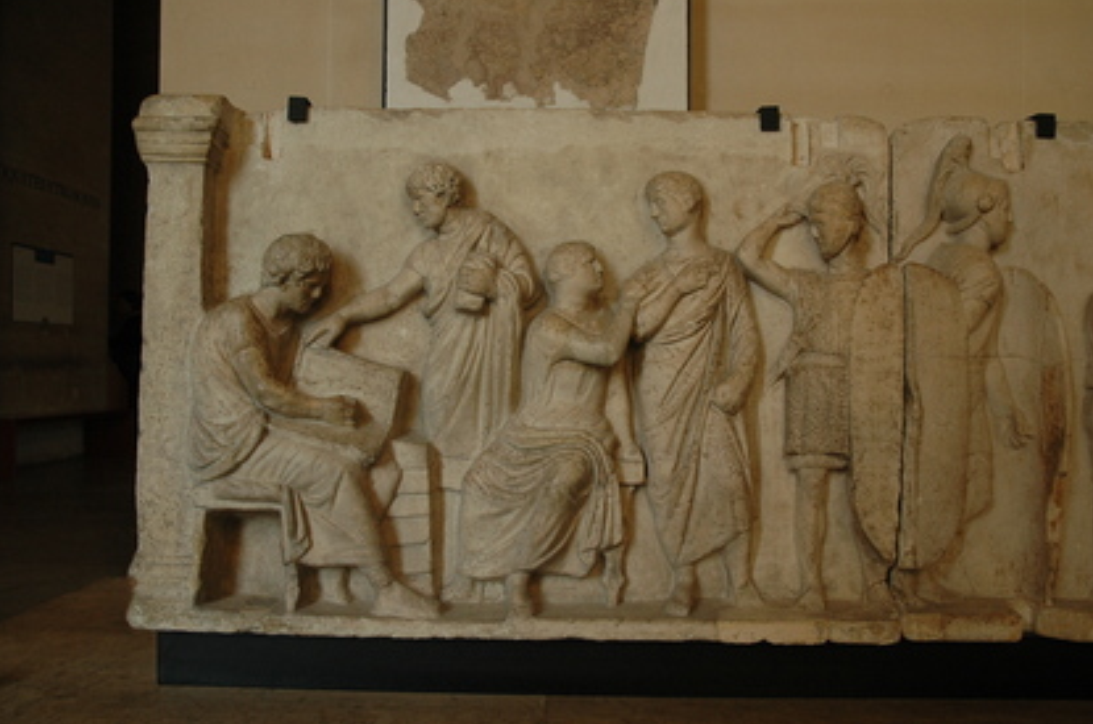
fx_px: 1061
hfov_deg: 54.5
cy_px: 369
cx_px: 556
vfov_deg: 37.7
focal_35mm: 35
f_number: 4.8
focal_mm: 22
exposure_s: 1/90
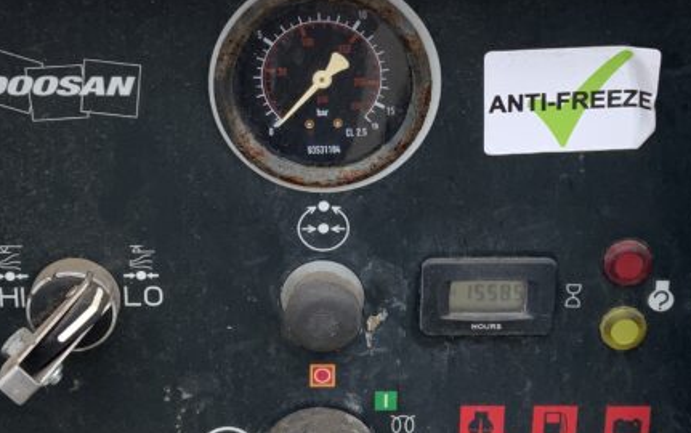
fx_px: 1376
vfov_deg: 17.8
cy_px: 144
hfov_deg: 28.2
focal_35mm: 73
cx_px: 354
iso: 16
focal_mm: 3
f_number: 1.8
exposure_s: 1/770
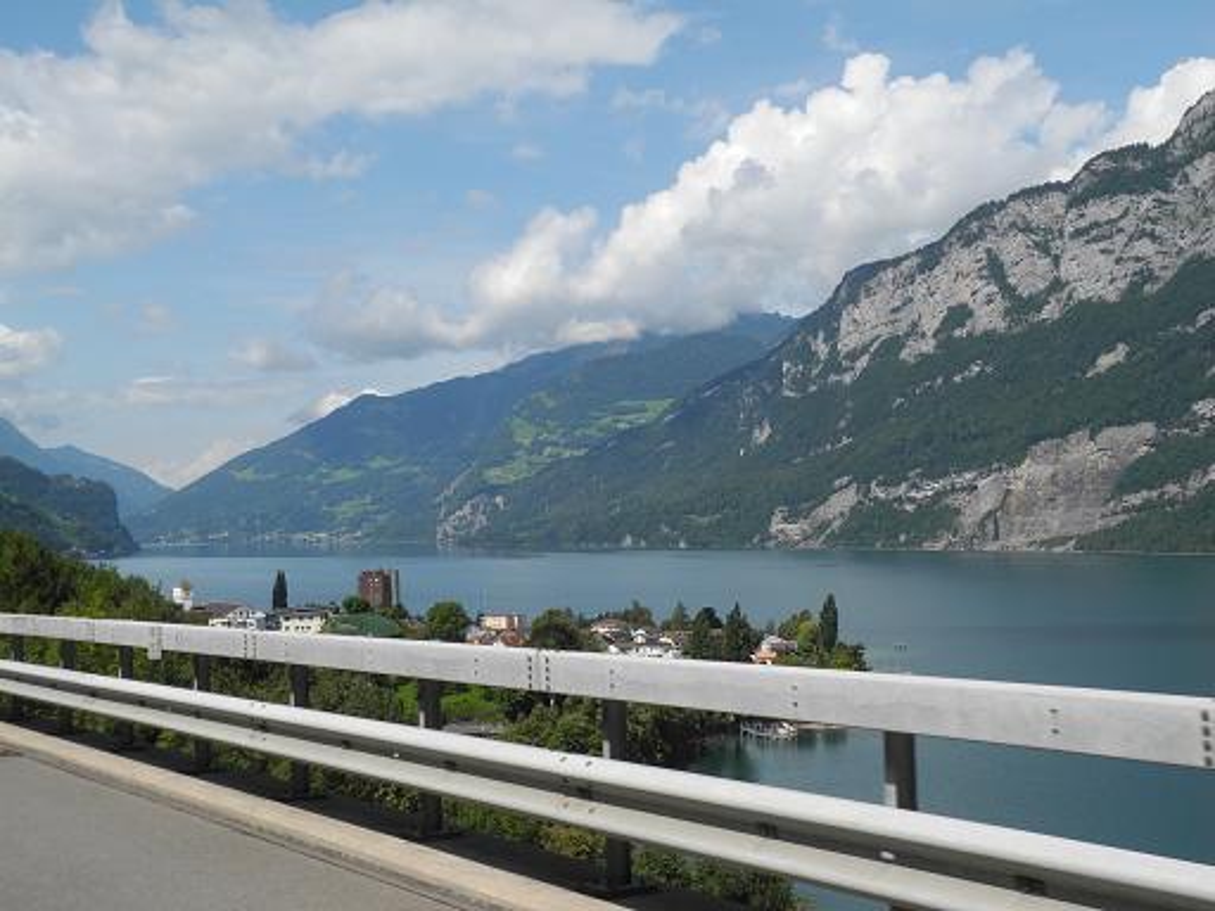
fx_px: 1930
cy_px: 456
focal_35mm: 55
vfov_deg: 26.6
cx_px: 608
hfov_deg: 34.9
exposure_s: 1/1000
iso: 100
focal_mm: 11.8
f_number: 4.5
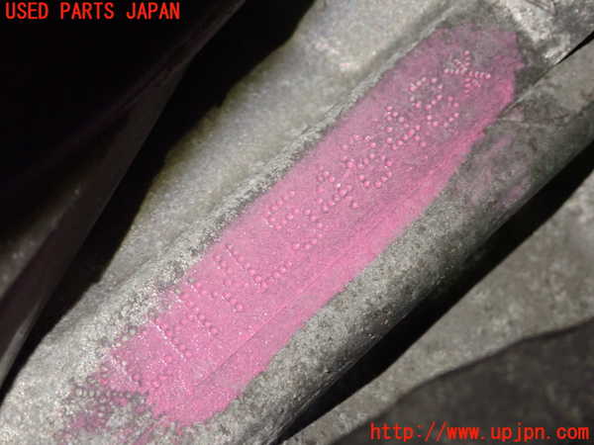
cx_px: 297
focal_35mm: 82
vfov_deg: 18.0
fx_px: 1407
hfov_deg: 23.8
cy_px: 222
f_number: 4.3
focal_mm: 14.62
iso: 800
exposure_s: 1/30
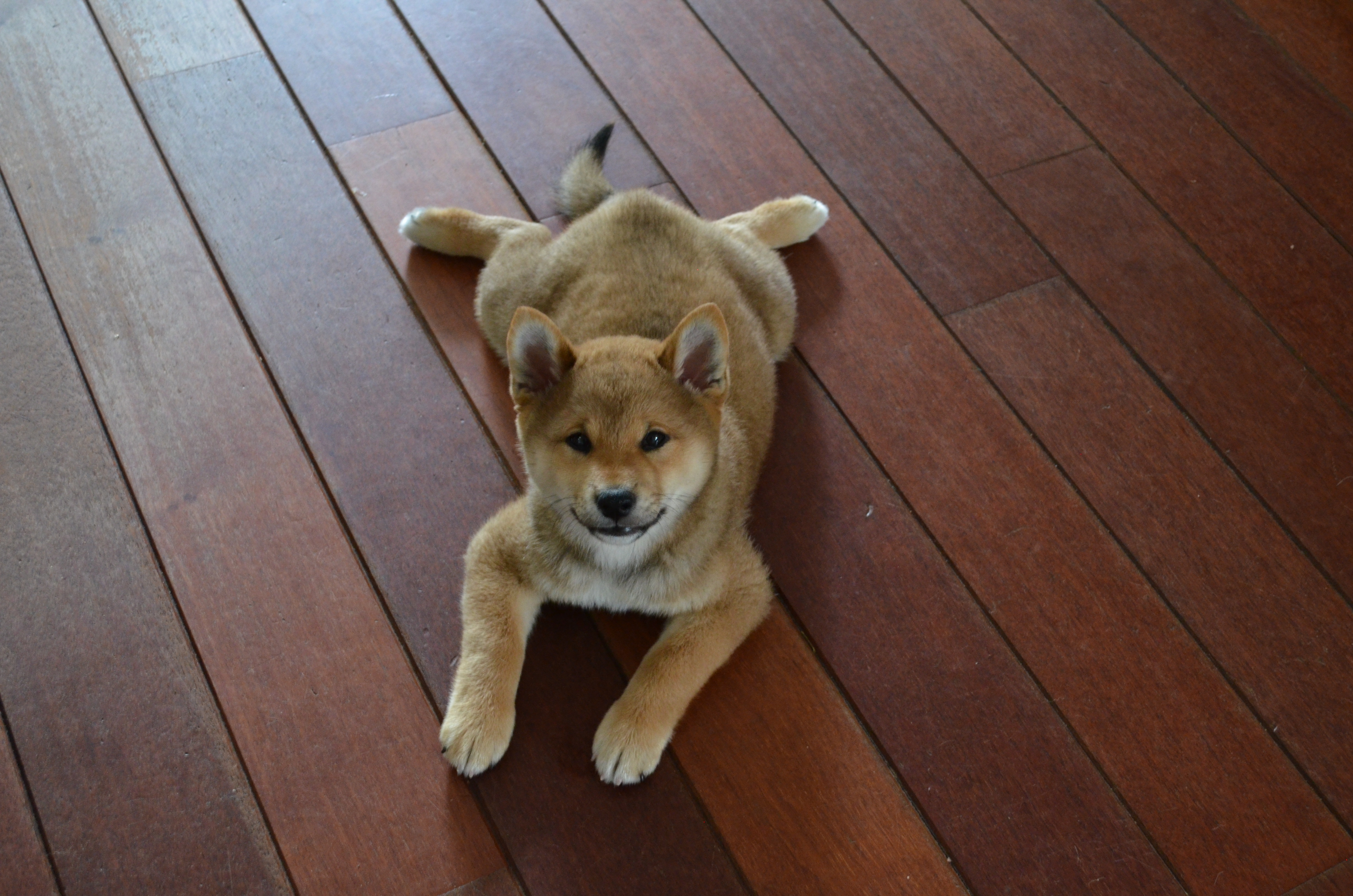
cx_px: 676
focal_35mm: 45
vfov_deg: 29.7
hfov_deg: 43.7
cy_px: 448
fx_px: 1688
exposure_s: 1/10
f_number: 4.5
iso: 1600
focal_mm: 30
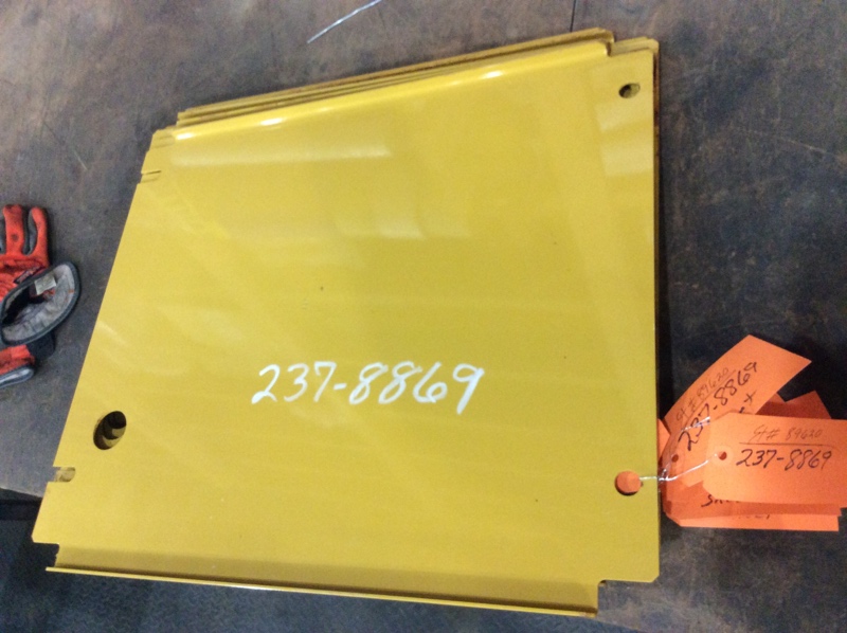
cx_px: 424
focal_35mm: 32
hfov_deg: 56.9
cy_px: 316
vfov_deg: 44.1
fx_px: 782
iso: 200
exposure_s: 1/24
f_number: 2.4
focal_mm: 3.3
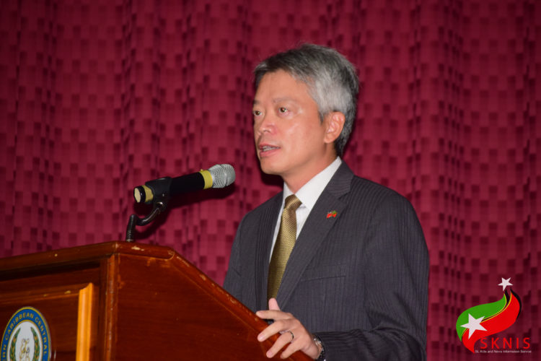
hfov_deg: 11.4
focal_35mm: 180
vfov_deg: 7.6
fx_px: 2705
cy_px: 180
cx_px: 270
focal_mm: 120
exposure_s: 1/125
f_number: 5.6
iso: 800
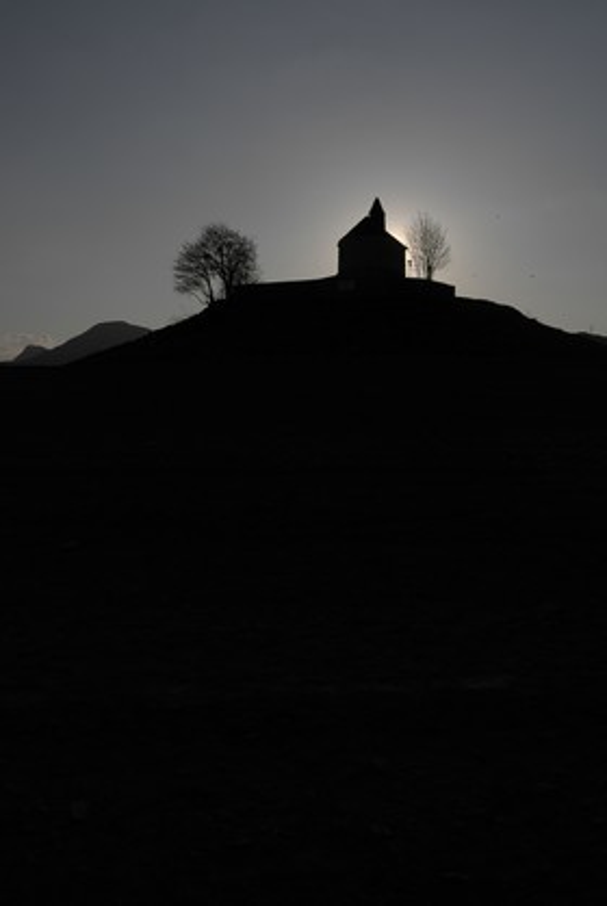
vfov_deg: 53.1
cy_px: 453
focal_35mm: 36
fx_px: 907
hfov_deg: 37.0
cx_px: 304
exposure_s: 1/2000
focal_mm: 24
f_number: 14
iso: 200
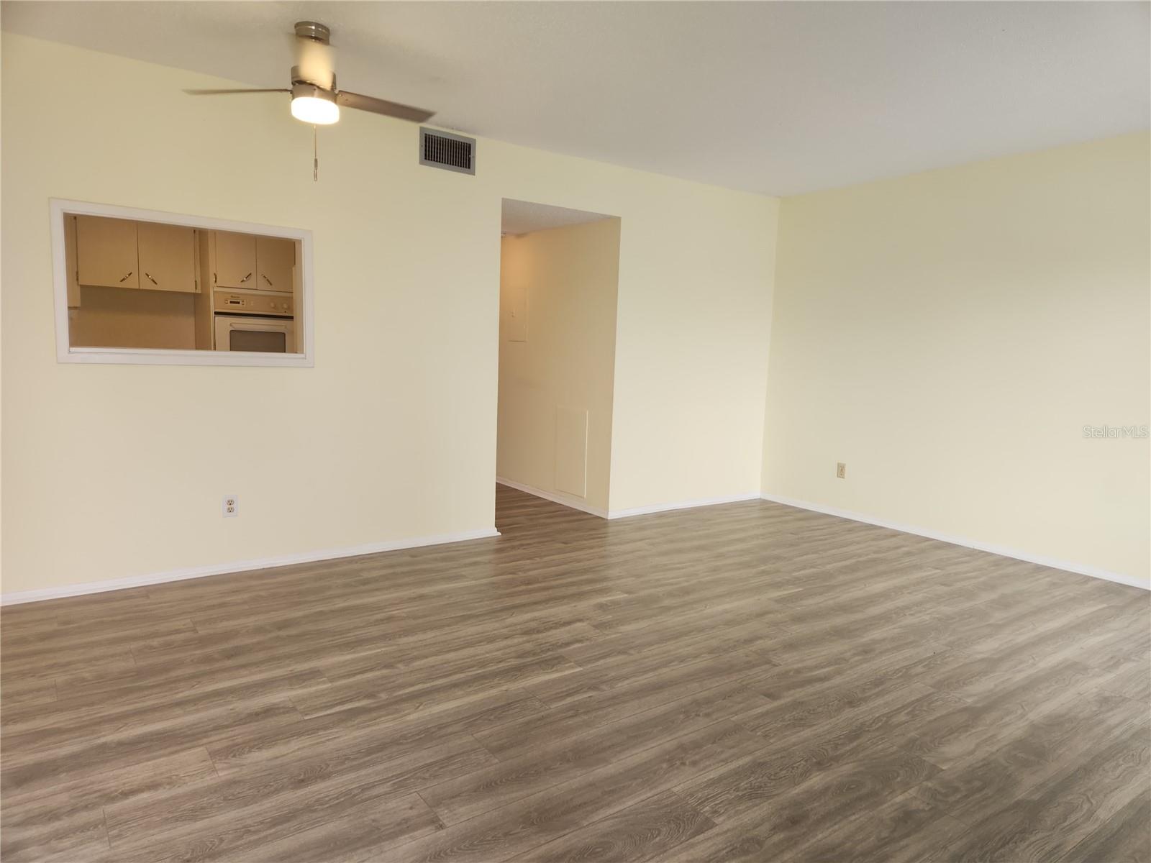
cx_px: 576
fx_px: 765
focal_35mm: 23
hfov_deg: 73.9
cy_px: 432
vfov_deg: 58.9
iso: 100
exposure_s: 1/120
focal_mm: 5.4
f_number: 1.8
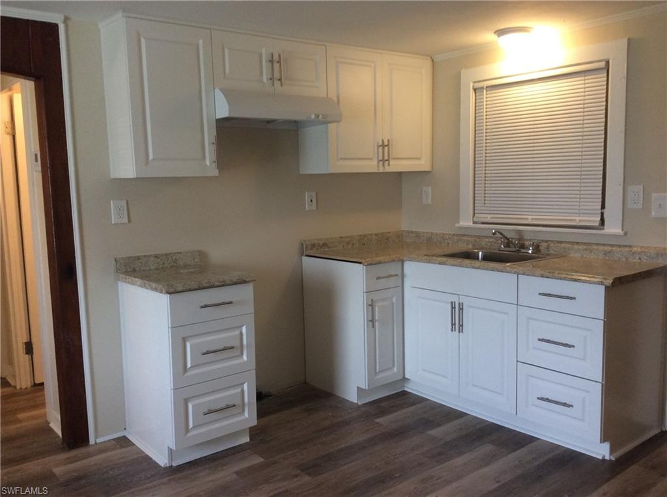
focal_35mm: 32
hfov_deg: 56.9
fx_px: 615
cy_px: 248
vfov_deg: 44.0
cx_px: 334
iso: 64
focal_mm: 3.3
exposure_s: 1/24
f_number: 2.4
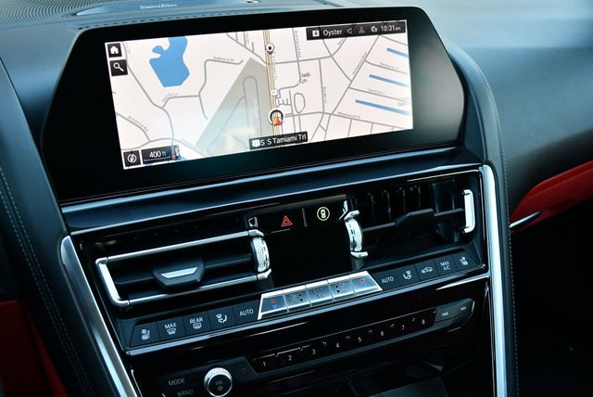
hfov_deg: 53.1
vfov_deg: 36.9
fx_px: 594
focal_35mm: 36
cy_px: 198
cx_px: 296
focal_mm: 18
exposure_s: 1/250
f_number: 3.5
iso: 720
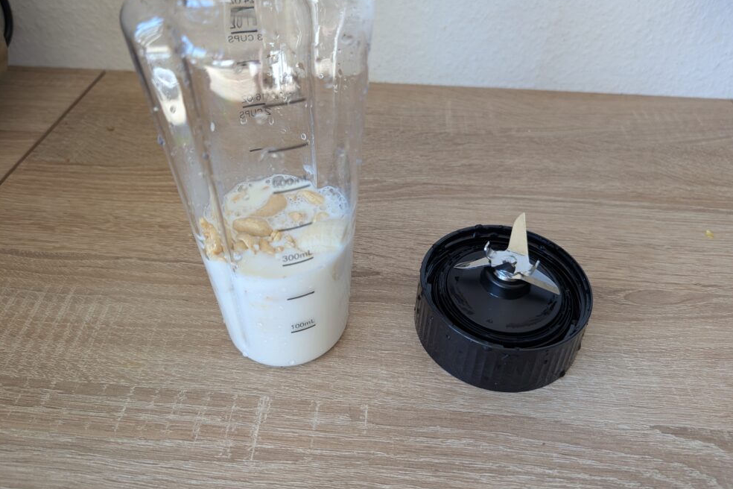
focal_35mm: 26
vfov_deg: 49.4
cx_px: 380
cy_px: 211
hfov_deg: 69.4
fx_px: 529
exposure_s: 1/90.8
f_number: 1.68
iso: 52
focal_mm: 6.9
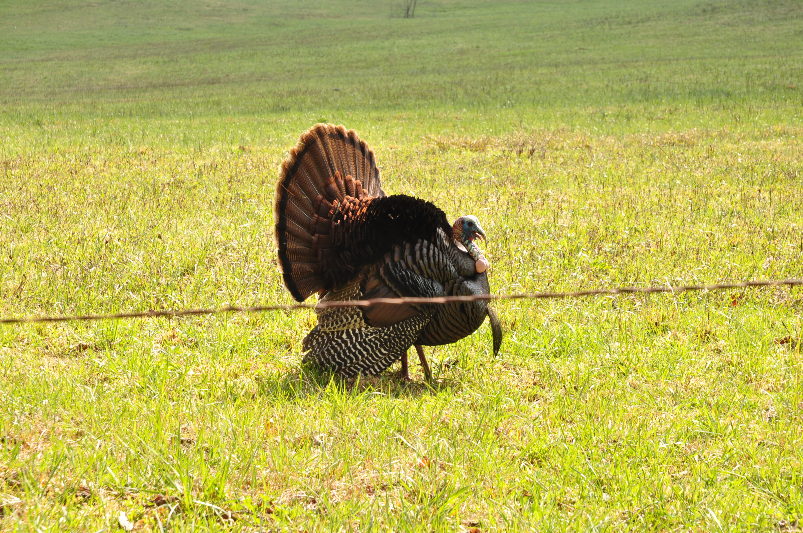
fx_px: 2339
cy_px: 266
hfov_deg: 19.5
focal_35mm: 105
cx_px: 402
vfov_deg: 13.0
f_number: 10
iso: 400
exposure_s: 1/200
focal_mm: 70
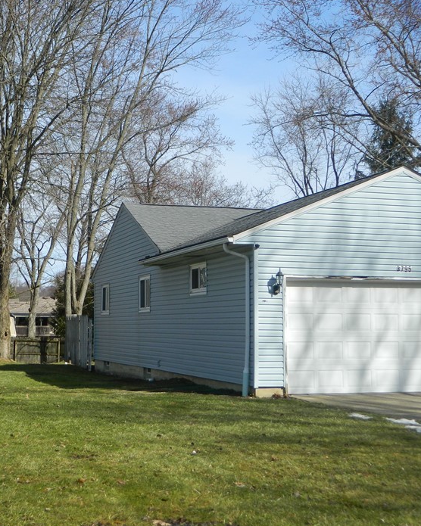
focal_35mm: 59
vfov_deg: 32.0
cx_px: 174
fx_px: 919
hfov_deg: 25.8
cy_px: 269
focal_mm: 7.3
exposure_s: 1/800
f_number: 3.5
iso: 80
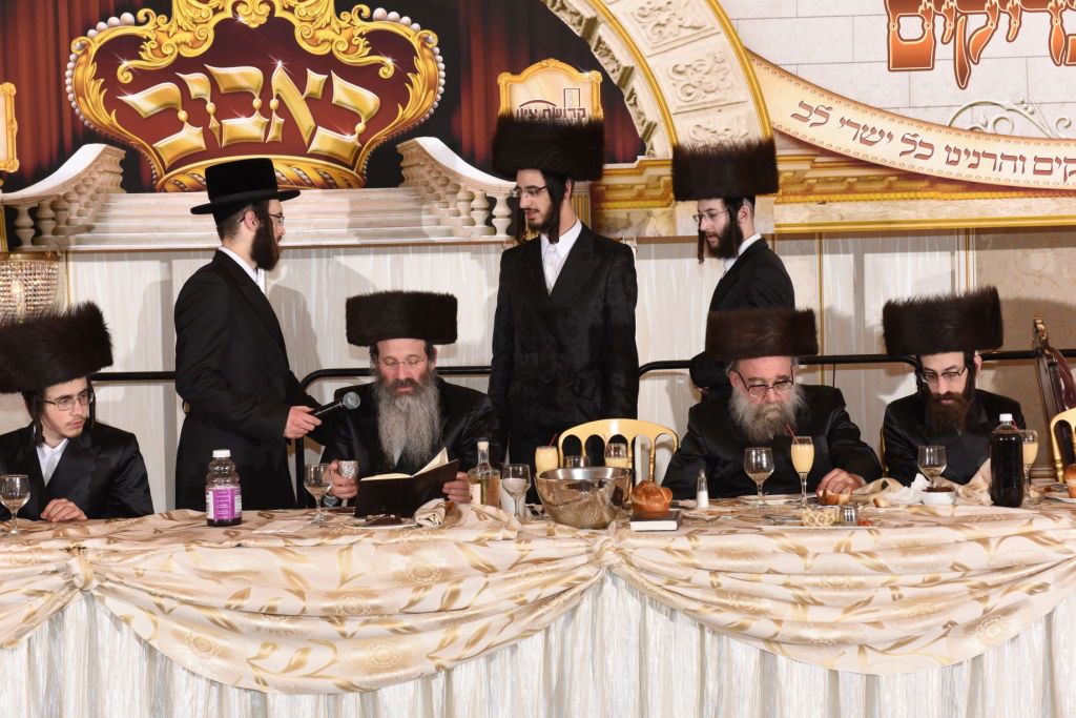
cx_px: 538
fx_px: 2092
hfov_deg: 28.8
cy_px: 359
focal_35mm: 70
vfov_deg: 19.5
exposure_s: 1/160
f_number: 7.1
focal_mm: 70
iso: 800
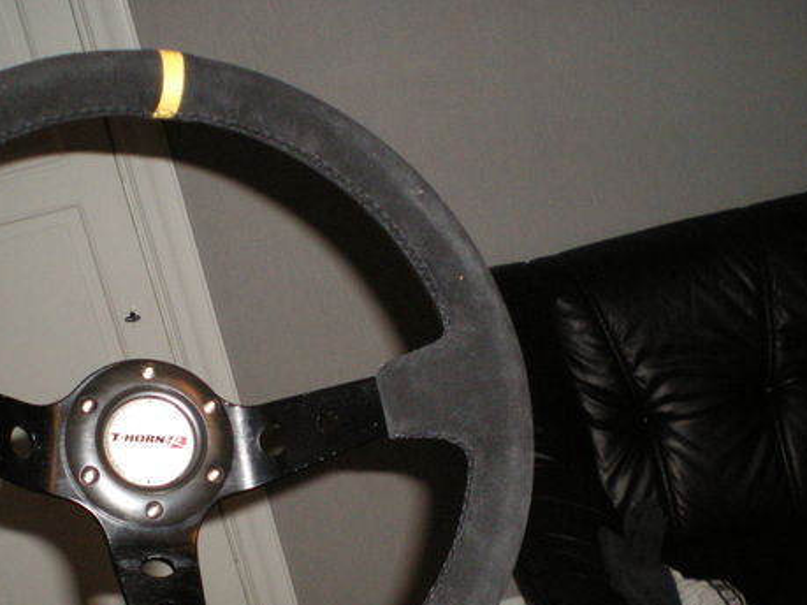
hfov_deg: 36.1
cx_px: 352
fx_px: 1235
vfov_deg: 27.4
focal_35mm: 53
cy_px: 378
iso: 400
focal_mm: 6.3
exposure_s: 1/50
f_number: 3.1
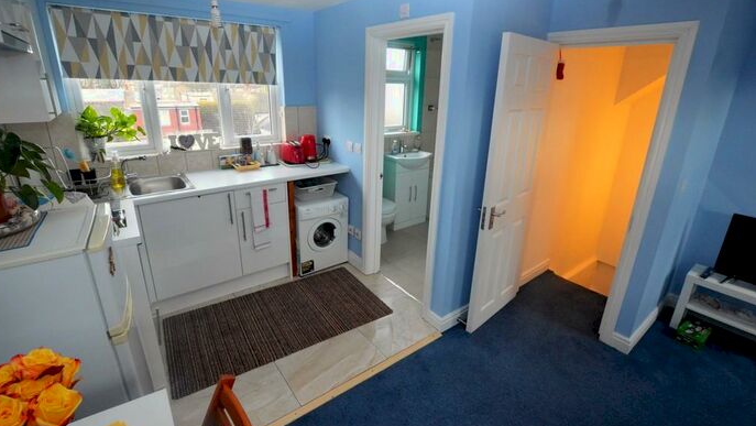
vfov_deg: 67.1
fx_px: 321
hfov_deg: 99.3
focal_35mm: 16
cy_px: 197
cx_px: 372
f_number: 10
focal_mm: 10
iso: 3200
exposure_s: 1/60
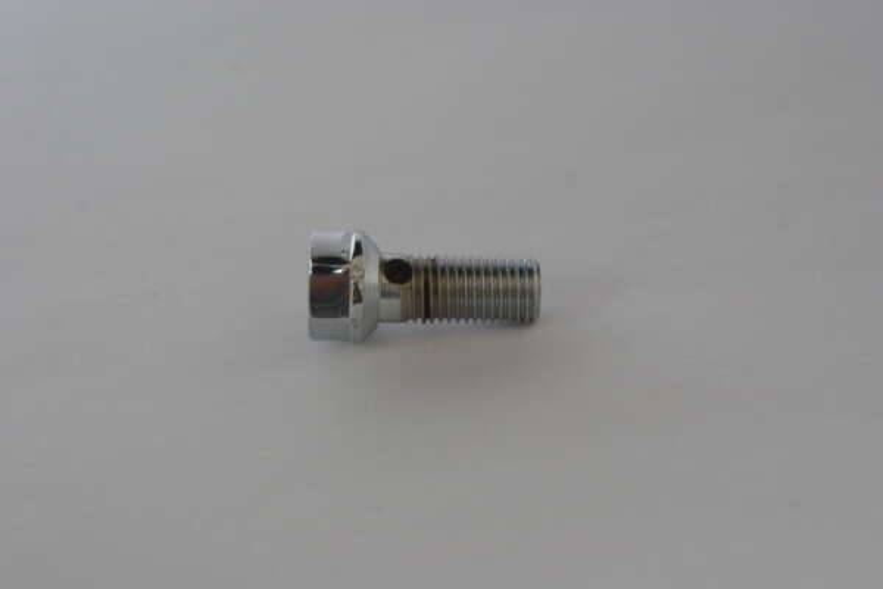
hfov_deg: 17.1
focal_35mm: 120
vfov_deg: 11.4
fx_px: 2943
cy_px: 294
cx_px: 442
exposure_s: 1/45
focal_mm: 80
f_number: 8
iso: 800
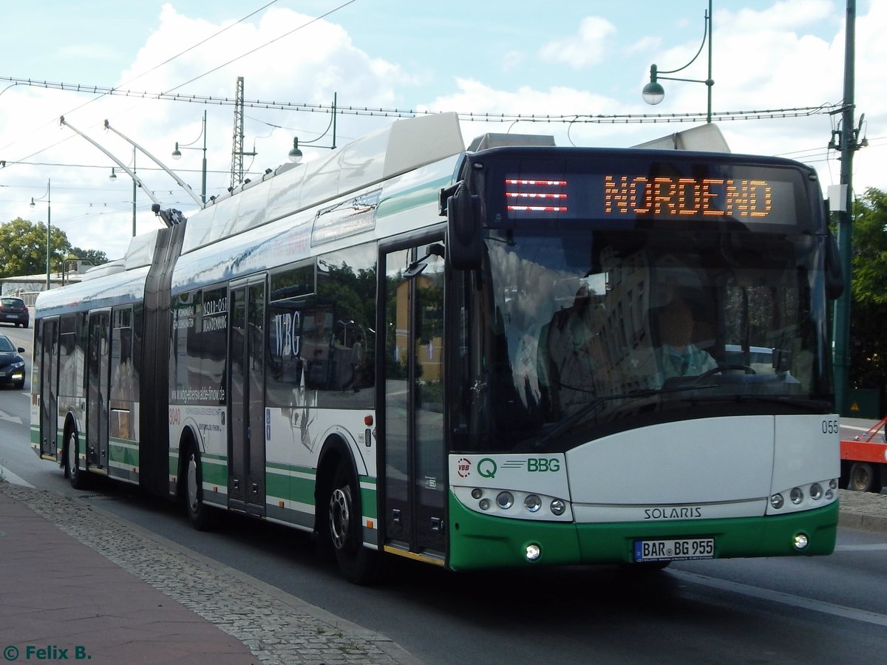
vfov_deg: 27.0
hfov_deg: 35.5
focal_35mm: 54
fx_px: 1384
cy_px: 332
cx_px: 444
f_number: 3.8
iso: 125
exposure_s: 1/1000
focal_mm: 9.7
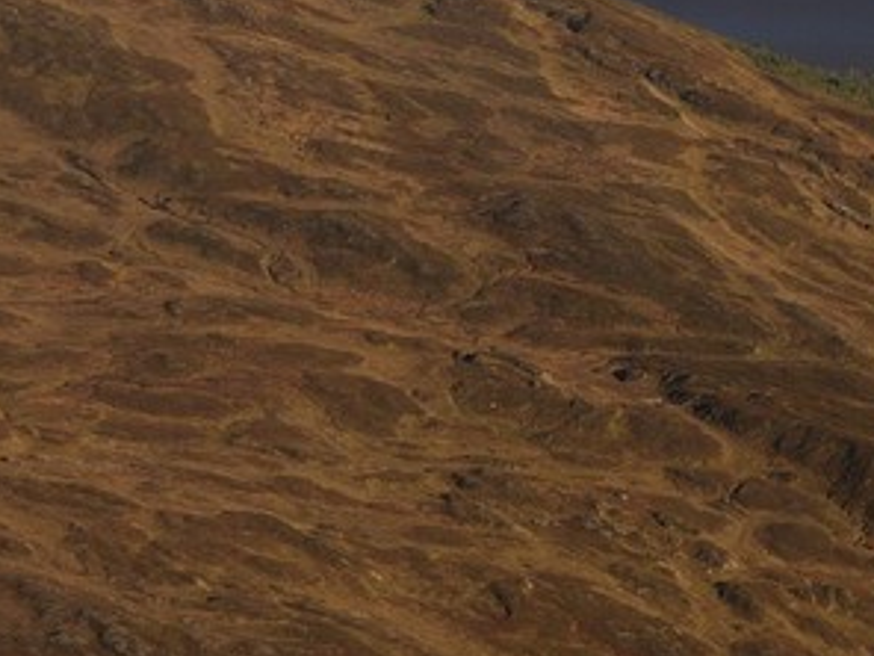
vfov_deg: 5.8
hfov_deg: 7.8
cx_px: 1388
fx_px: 6287
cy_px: -597
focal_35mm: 249
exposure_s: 1/500
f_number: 7.1
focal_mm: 48
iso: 200
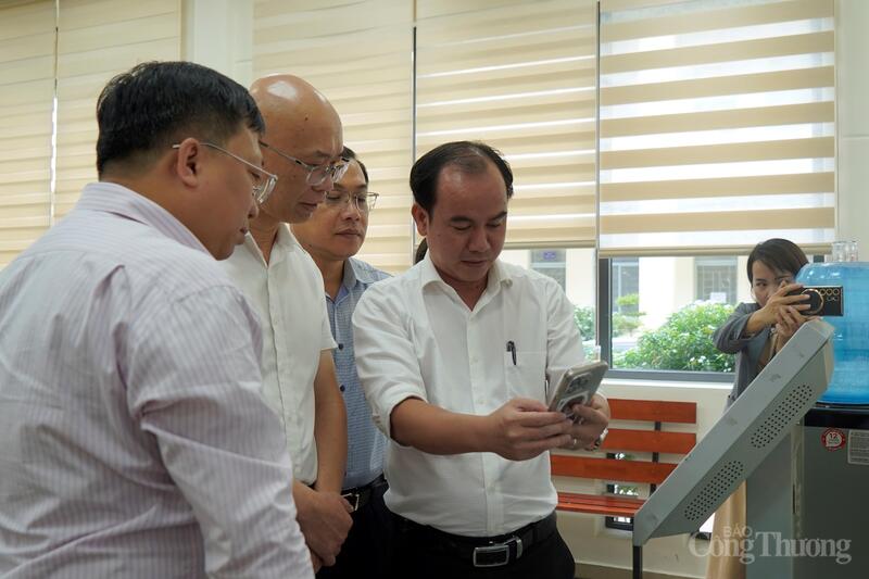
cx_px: 434
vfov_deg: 36.9
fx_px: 869
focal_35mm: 36
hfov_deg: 53.1
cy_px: 290
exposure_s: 1/160
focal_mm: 24
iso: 400
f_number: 4
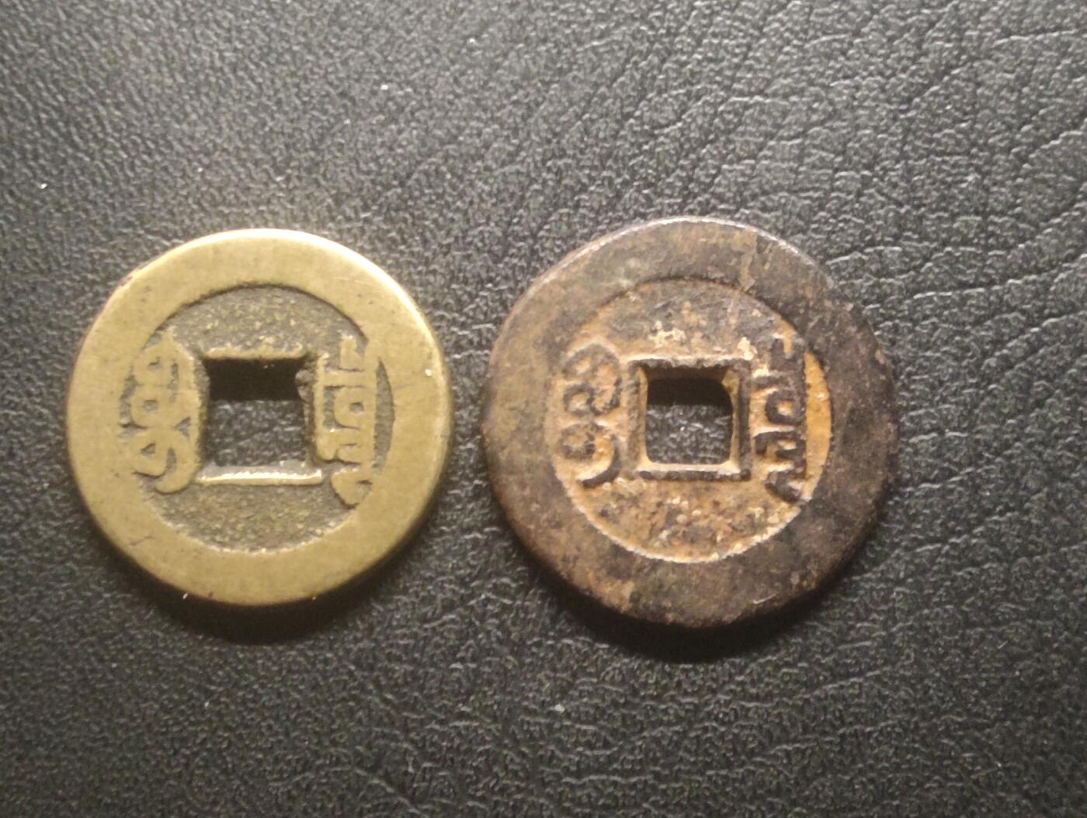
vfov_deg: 29.2
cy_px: 409
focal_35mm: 50
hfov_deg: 38.1
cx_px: 544
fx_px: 1572
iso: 1250
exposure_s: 1/20
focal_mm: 3.42
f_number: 2.2
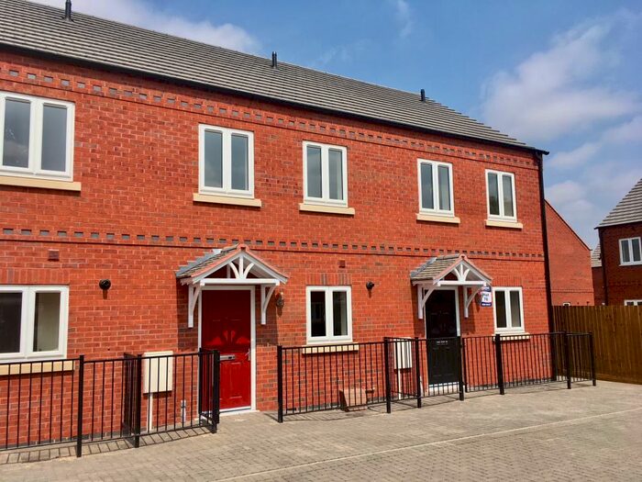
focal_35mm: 29
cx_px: 321
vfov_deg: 48.2
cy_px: 241
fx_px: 538
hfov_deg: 61.7
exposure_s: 1/2653
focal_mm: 4.15
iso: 25
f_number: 2.2
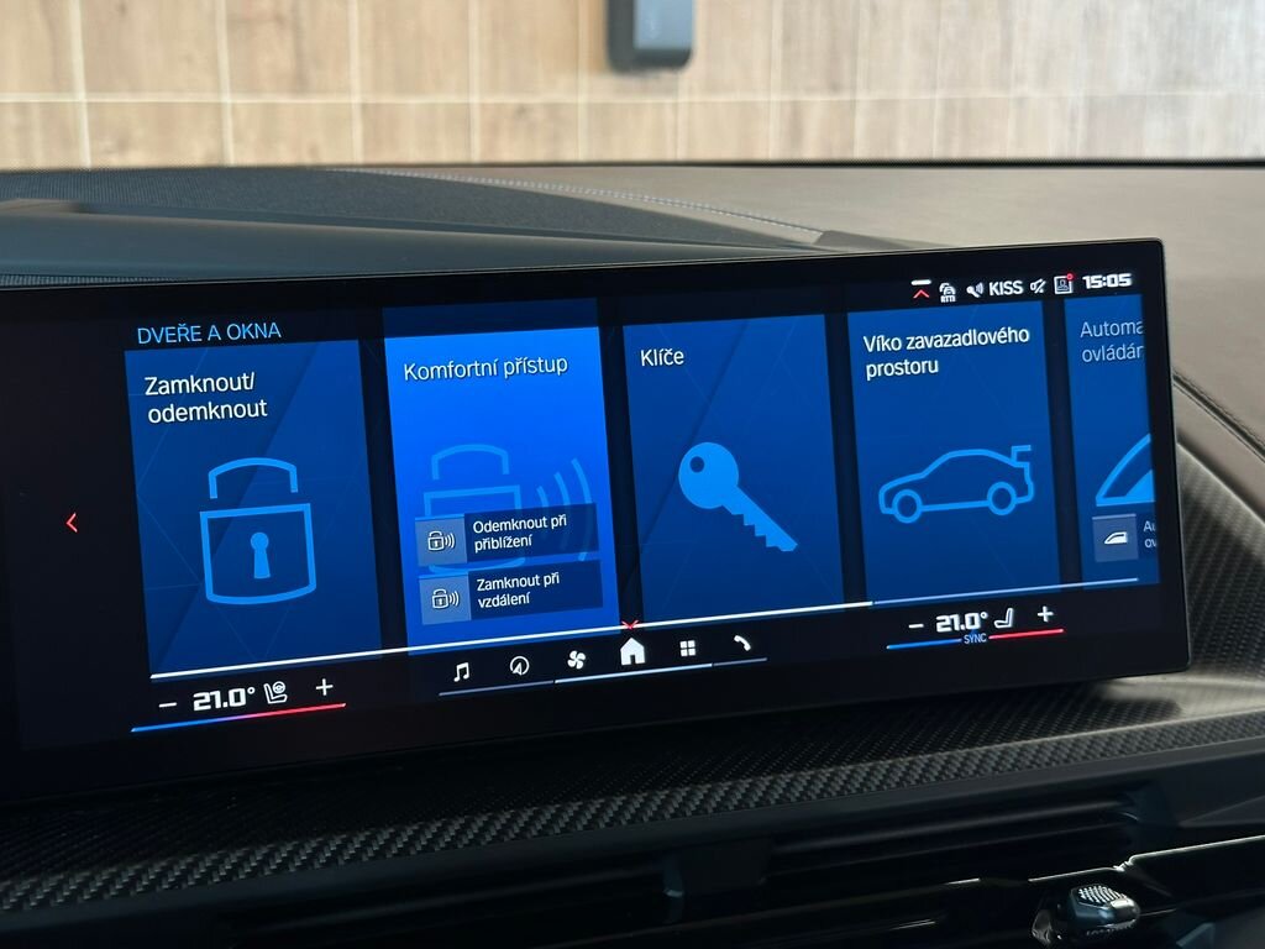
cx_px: 632
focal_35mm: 48
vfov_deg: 30.3
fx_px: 1754
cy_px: 474
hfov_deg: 39.7
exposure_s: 1/47
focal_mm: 6.86
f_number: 1.78
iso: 160
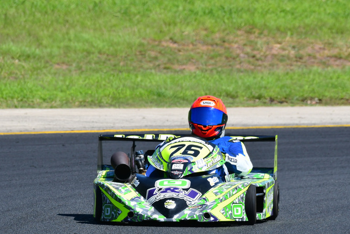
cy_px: 133
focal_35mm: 821
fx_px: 7987
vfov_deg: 1.7
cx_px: 177
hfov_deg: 2.5
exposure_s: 1/640
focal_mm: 460
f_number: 11
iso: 500
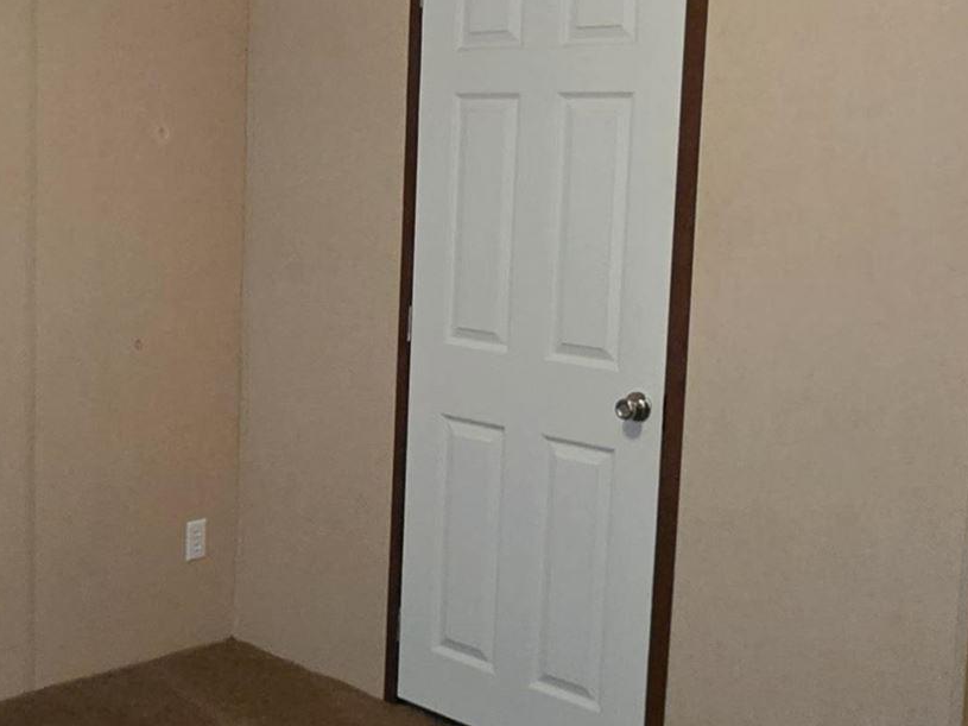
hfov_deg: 36.8
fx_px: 1370
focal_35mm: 49
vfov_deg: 29.6
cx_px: 120
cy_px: 317
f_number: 1.9
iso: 640
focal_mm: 2.2
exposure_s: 1/60
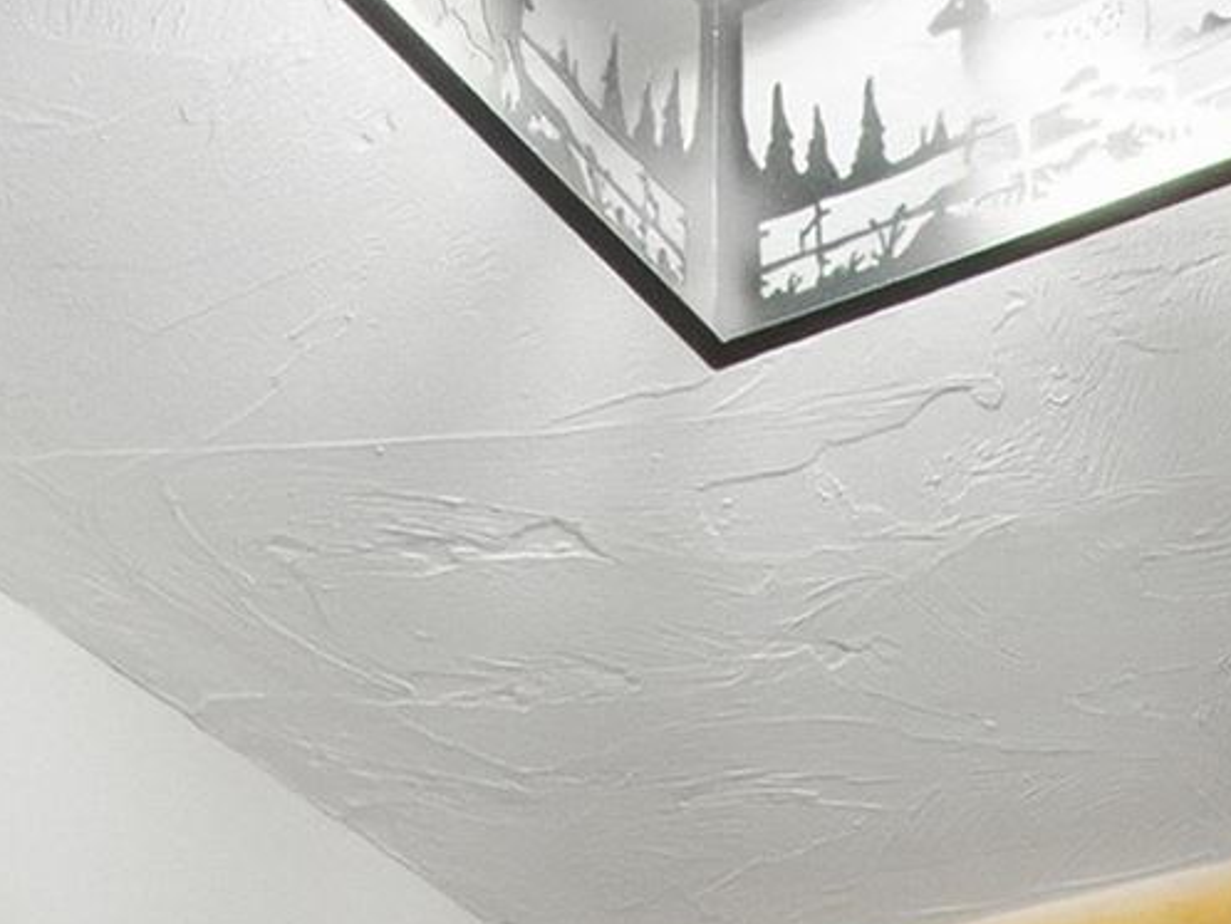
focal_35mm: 95
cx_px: 1139
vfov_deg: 11.5
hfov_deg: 20.2
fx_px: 3379
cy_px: 2497
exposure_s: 1/400
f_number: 8
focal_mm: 16
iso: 1600
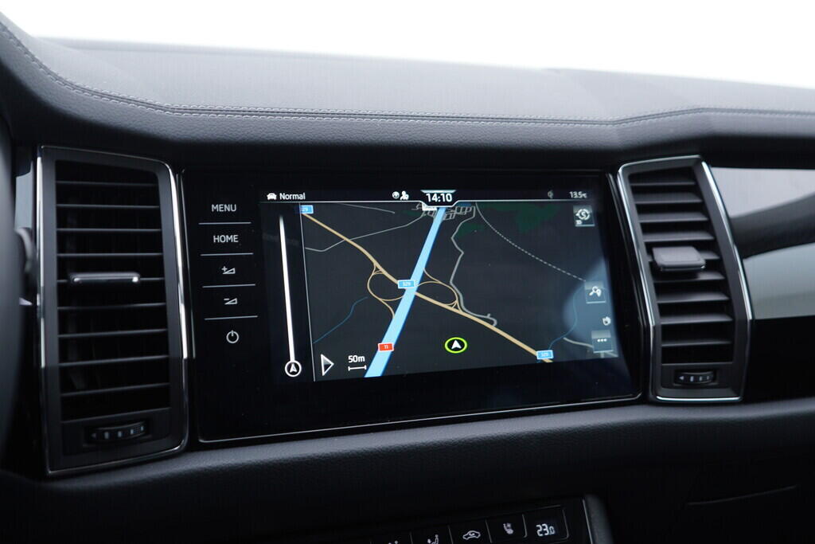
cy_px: 272
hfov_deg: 53.1
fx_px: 815
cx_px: 408
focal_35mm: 36
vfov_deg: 36.9
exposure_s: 1/40
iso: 160
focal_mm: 24
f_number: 2.8
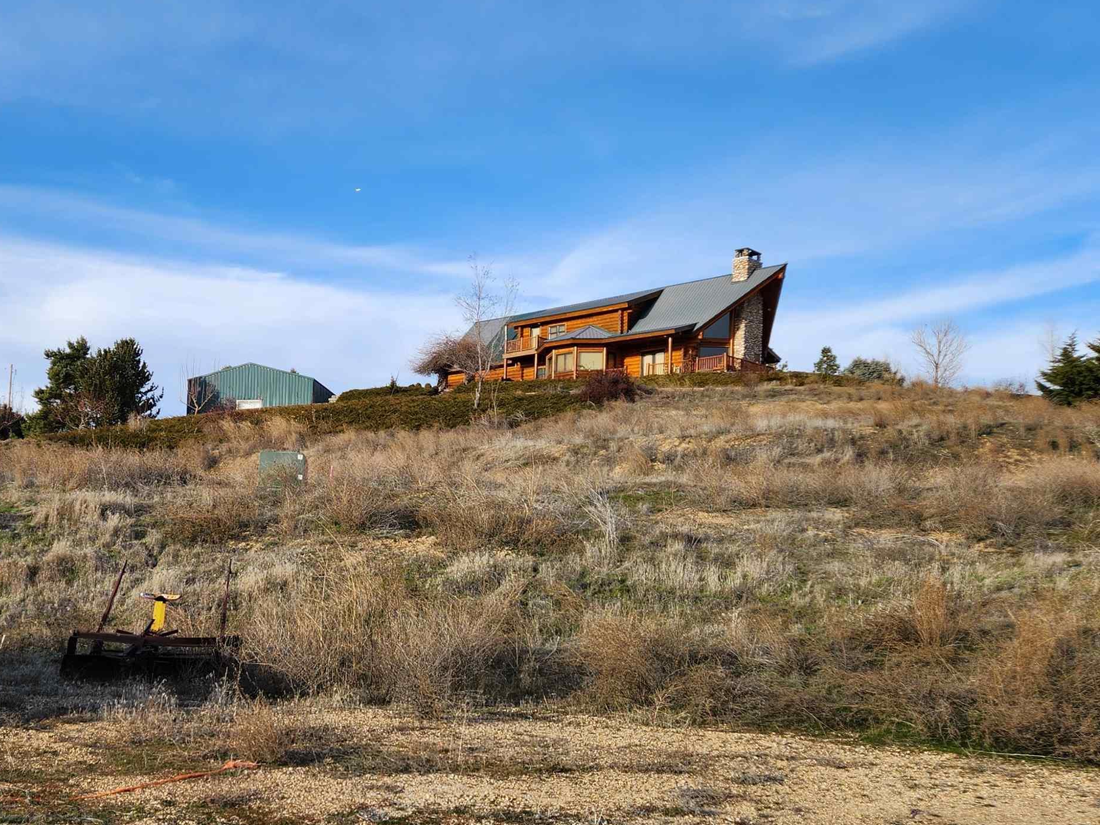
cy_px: 505
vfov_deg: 37.5
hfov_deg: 47.7
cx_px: 324
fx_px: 1208
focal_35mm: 38
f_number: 1.8
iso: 20
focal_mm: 5.4
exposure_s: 1/1027
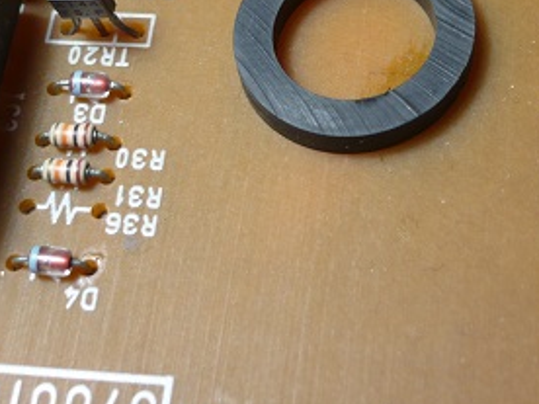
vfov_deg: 18.6
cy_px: 36
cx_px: 354
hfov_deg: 24.9
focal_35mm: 78
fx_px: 1215
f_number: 2.8
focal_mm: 5.8
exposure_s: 1/30
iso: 100
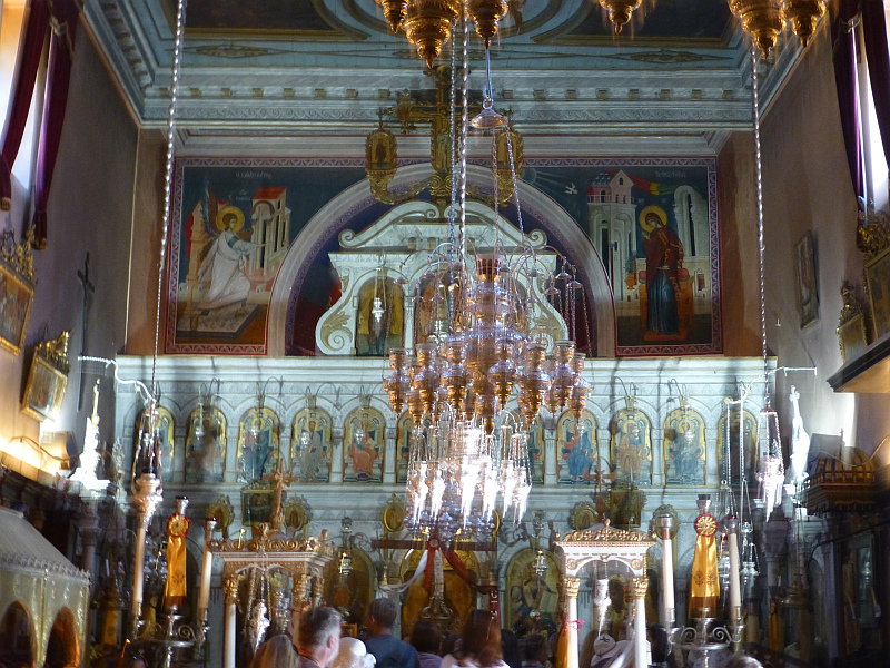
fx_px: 1466
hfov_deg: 33.8
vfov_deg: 25.7
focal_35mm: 57
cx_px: 445
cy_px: 334
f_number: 4.6
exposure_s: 1/5
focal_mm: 9.7
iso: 400
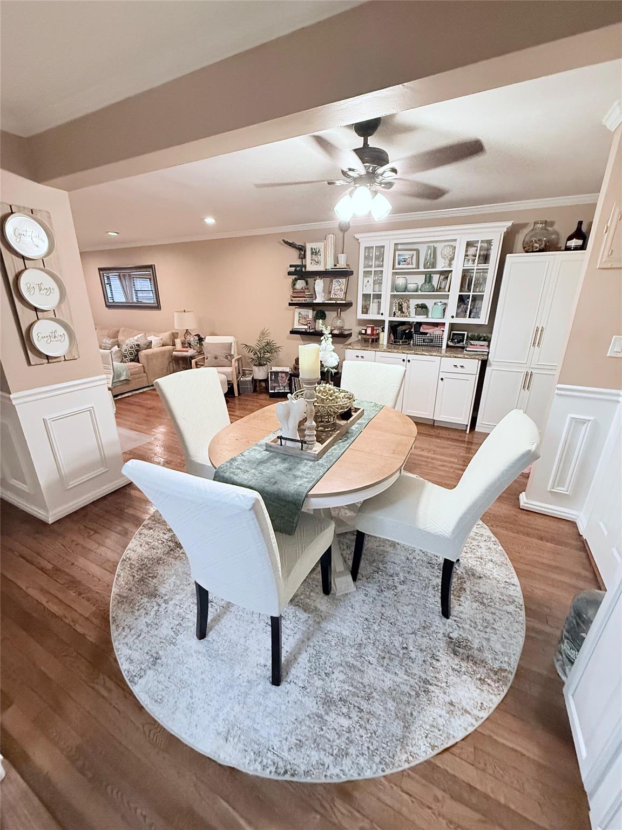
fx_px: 335
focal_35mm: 14
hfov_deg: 85.7
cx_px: 311
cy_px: 415
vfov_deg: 102.1
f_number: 2.2
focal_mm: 2.22
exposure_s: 1/60
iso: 640
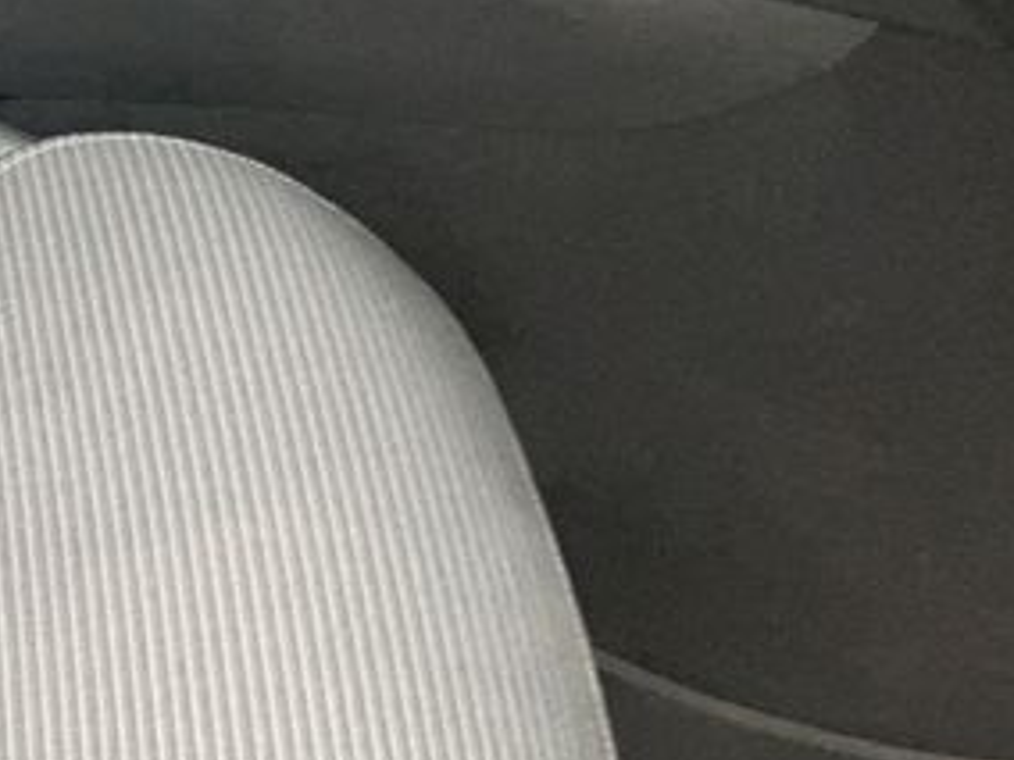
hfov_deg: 16.9
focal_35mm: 101
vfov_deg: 14.2
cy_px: -128
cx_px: -664
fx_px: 2959
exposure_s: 1/60
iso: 125
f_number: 1.8
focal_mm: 3.99
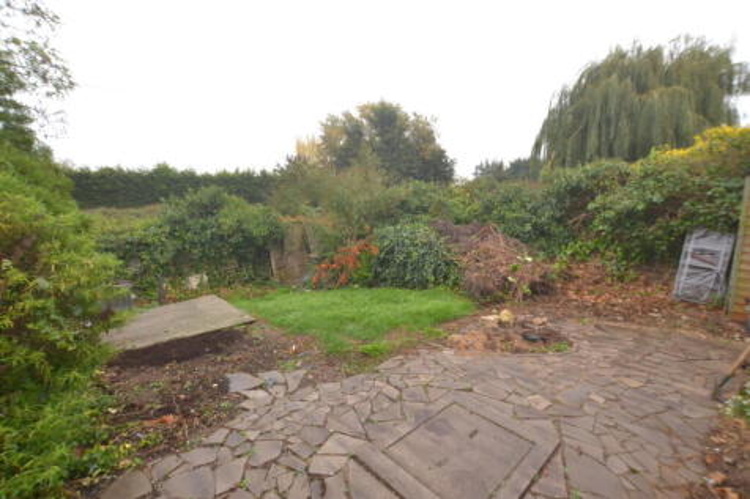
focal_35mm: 15
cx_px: 375
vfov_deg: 77.3
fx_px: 312
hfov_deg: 100.4
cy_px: 250
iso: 800
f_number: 8
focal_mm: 10
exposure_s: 1/160
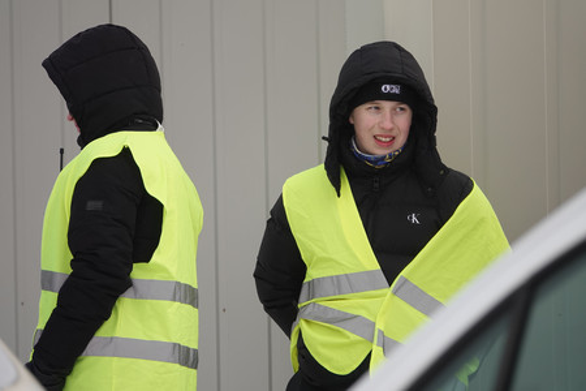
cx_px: 293
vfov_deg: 2.3
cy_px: 196
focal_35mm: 600
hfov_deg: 3.4
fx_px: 9766
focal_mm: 220
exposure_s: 1/320
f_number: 4
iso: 100
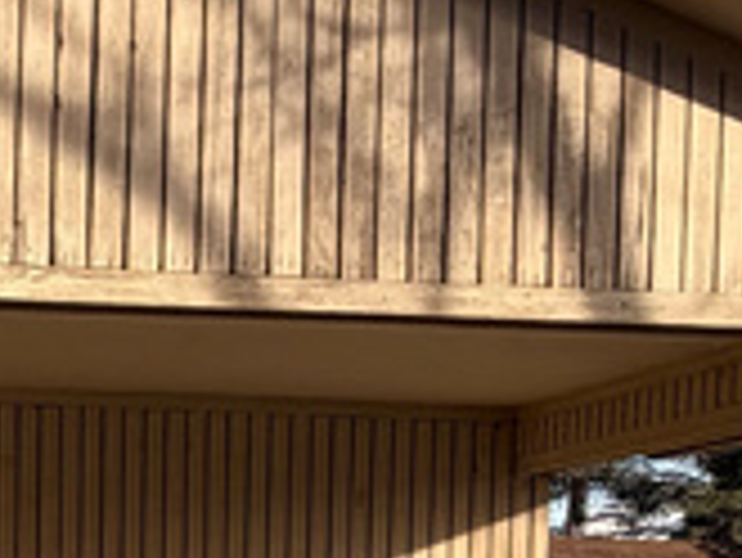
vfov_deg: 15.7
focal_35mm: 87
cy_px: 832
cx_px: -148
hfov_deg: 21.0
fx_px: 1866
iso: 40
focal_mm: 2.22
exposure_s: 1/672
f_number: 2.2
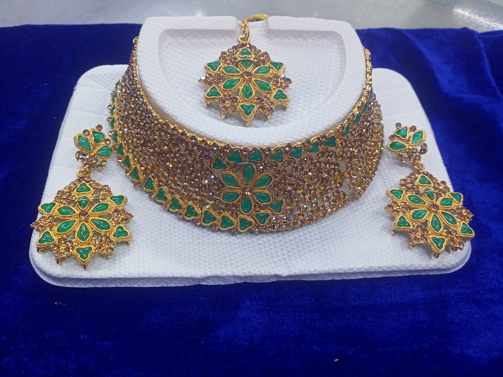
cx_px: 252
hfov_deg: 63.4
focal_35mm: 28
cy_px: 188
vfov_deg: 49.7
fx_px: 407
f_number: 1.8
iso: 137
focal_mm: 4.05
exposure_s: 1/33.3
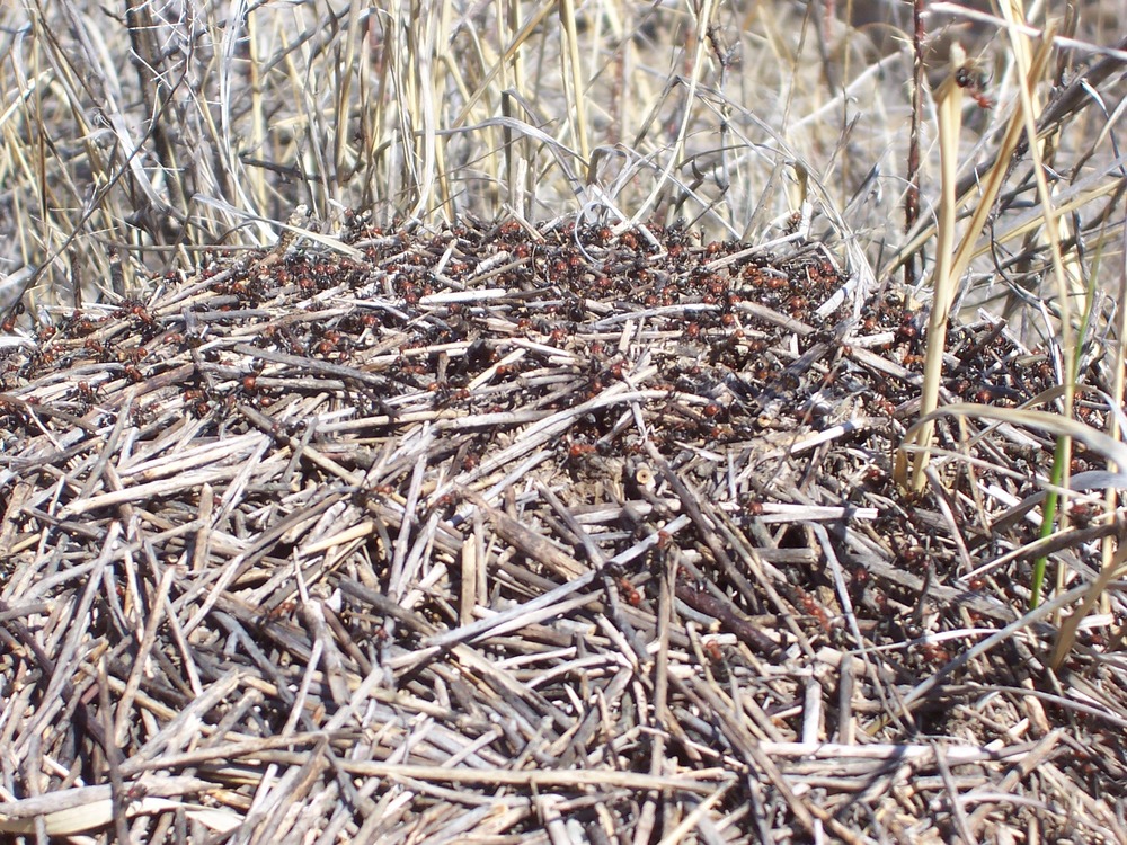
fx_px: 3614
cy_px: 422
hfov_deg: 17.7
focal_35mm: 111
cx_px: 564
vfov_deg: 13.3
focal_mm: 16.8
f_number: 4.8
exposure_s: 1/350
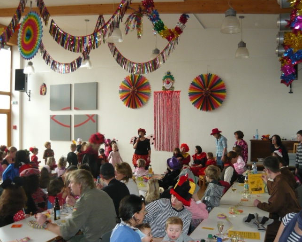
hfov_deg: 51.5
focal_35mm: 35
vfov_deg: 42.2
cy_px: 121
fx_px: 313
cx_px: 153
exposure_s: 1/30
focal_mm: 5.5
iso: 250
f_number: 2.8
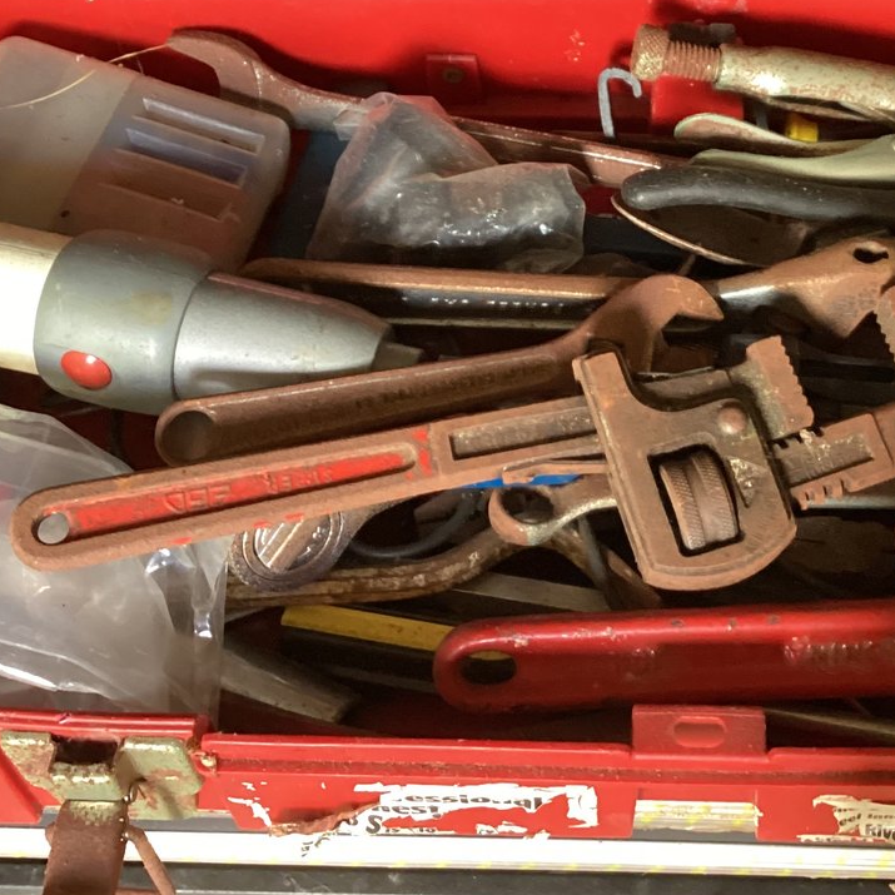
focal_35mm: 58
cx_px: 638
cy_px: 213
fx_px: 1697
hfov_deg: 29.2
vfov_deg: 29.1
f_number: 2.4
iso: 400
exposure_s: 1/40
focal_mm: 3.3
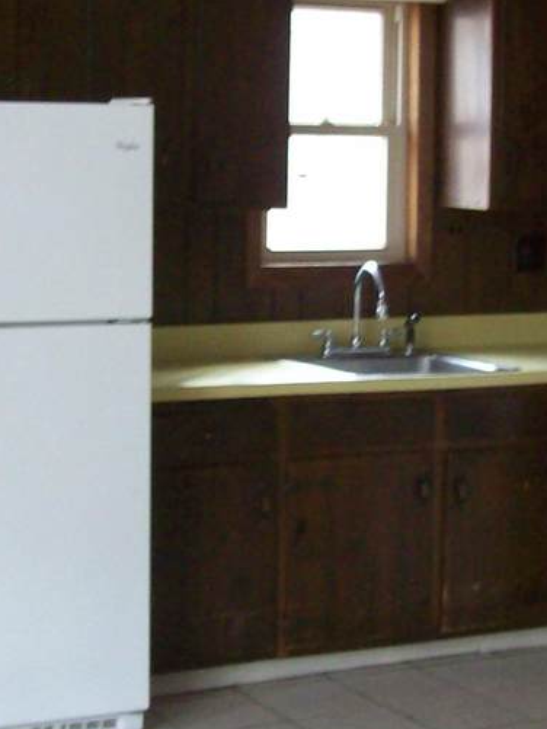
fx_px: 1938
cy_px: 323
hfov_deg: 16.1
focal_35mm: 92
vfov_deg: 21.3
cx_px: 250
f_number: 2.7
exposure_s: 1/20.9
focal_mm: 6
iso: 160
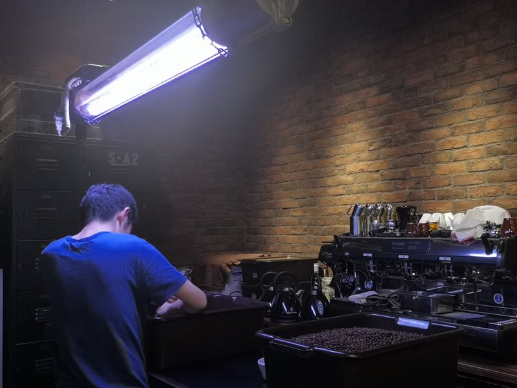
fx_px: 523
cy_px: 194
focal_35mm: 35
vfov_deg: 40.7
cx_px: 258
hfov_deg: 52.6
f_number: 1.8
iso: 400
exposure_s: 1/25
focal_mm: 3.95
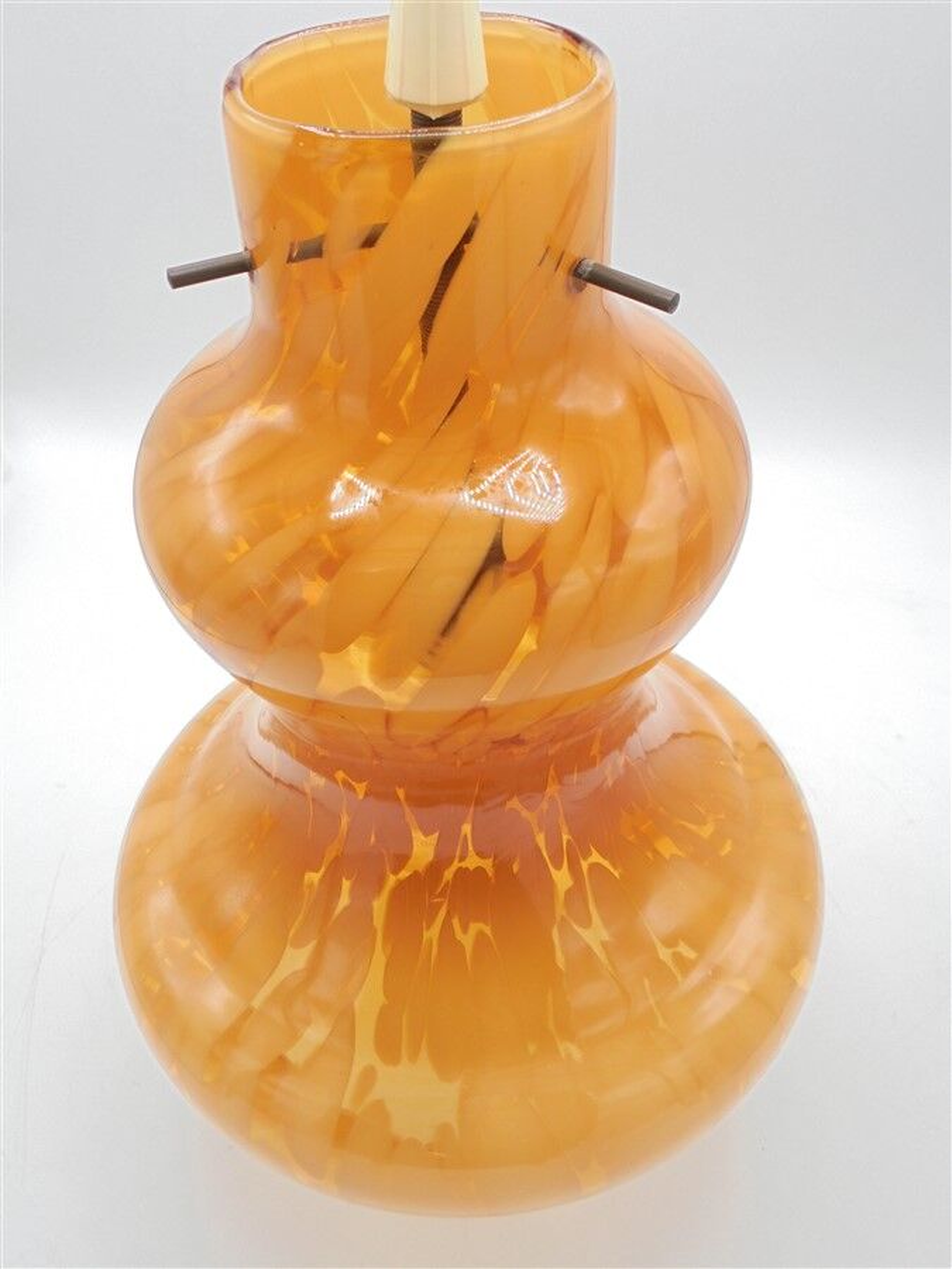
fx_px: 1247
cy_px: 634
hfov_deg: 41.8
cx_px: 476
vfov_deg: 54.0
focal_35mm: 34
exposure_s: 1/40
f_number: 4
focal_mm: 6.1
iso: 100
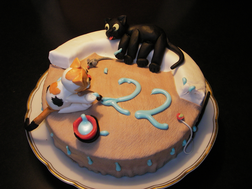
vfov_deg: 37.7
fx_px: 277
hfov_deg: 49.0
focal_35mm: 38
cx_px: 126
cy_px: 94
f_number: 3.3
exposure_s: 1/30
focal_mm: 6.3
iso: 100
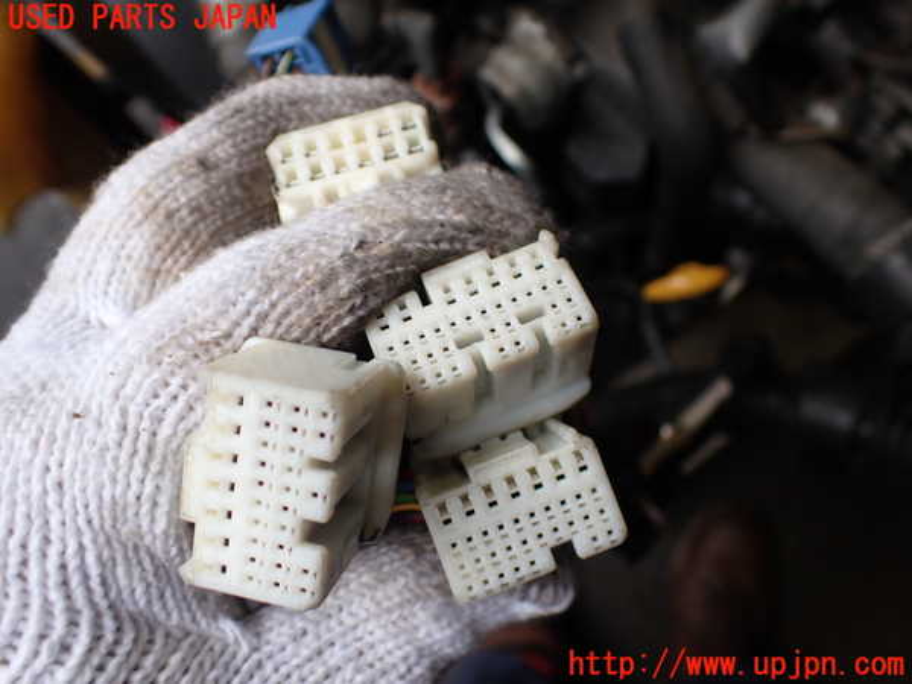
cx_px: 456
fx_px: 790
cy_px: 342
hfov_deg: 60.0
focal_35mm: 30
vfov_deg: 46.8
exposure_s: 1/160
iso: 100
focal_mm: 5.4
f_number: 2.3
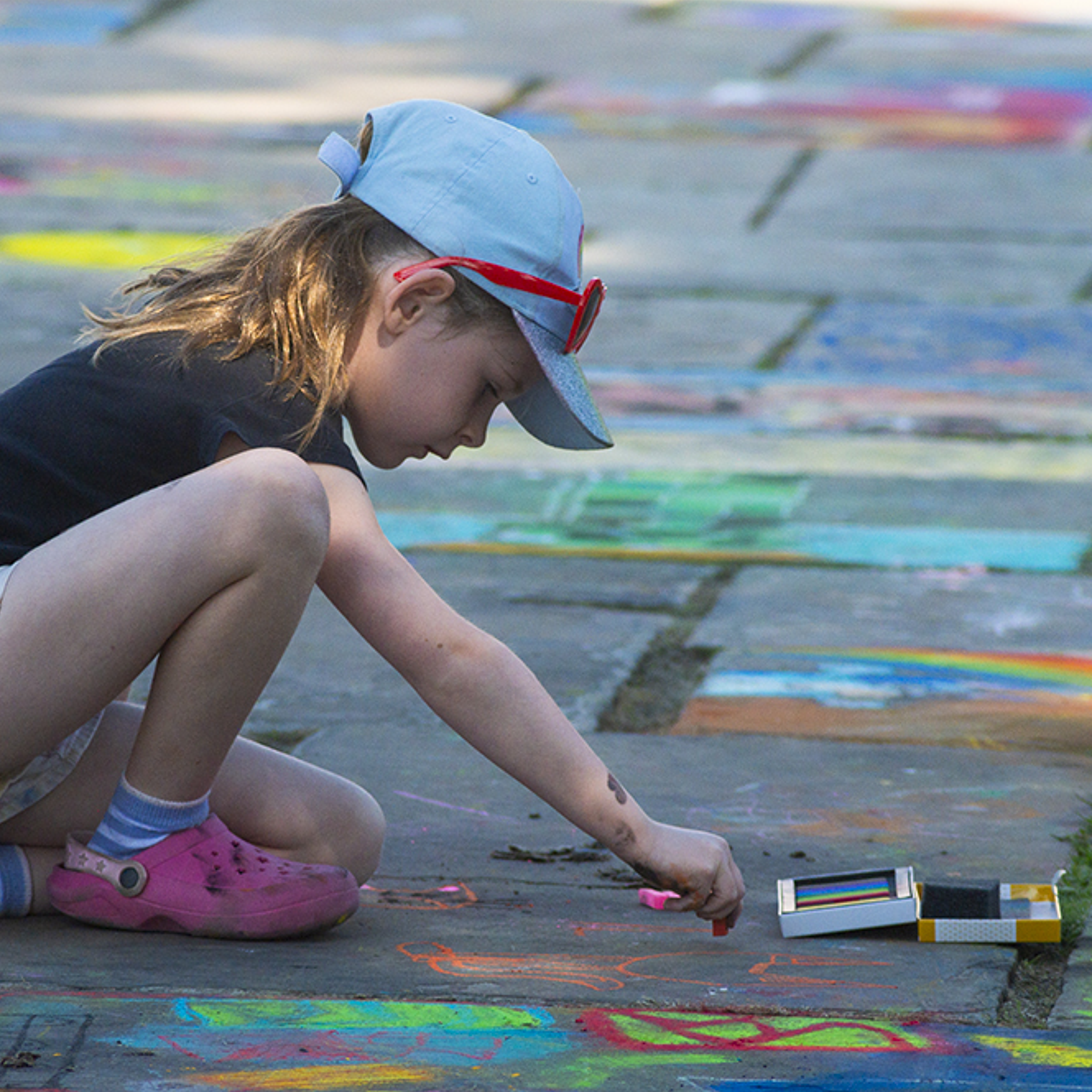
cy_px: 548
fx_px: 11421
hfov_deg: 5.5
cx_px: 383
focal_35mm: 320
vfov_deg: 5.5
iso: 400
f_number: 6.7
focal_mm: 250
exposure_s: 1/2000
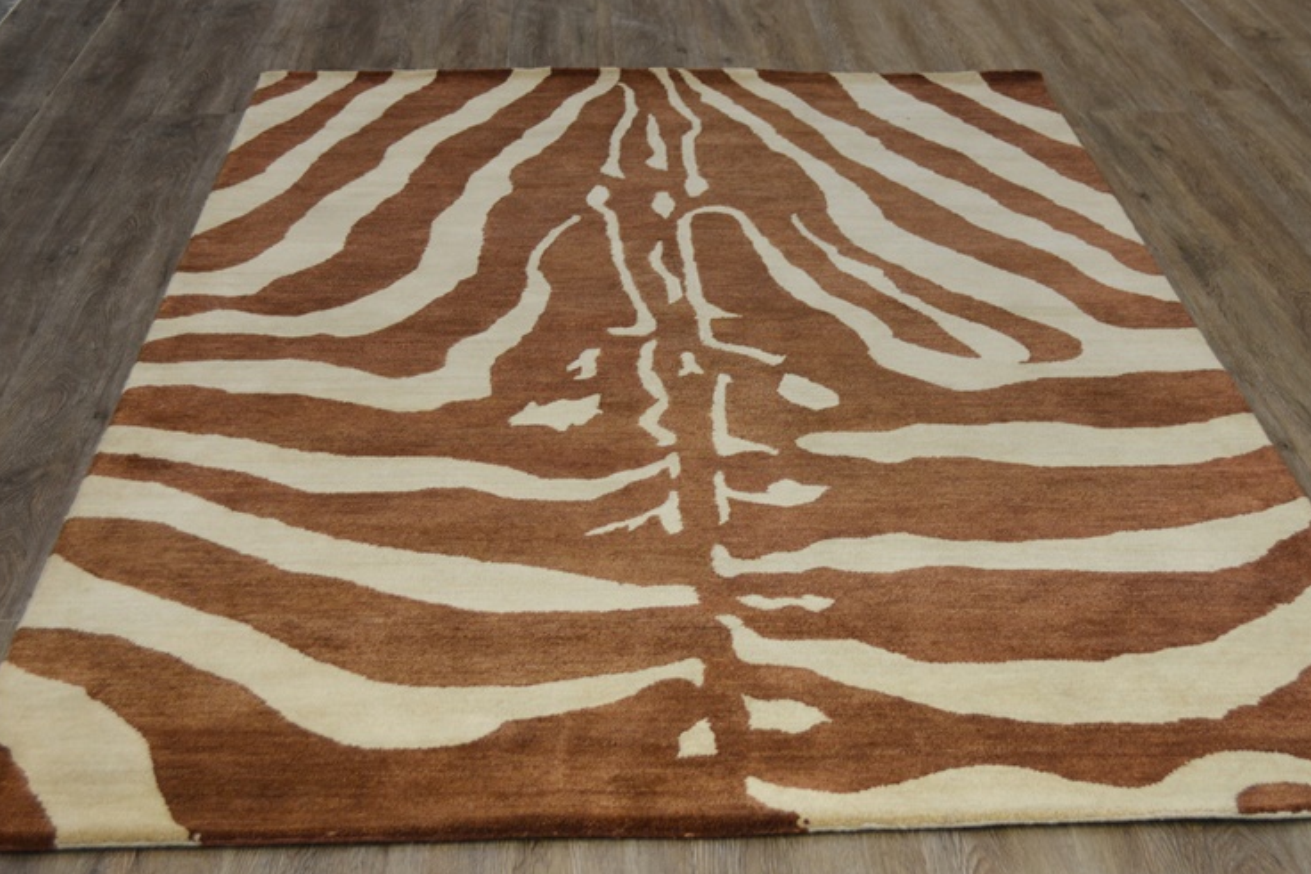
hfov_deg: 36.2
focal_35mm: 55
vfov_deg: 24.6
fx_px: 2003
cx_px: 700
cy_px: 459
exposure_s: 1/60
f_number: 4.5
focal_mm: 30
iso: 500
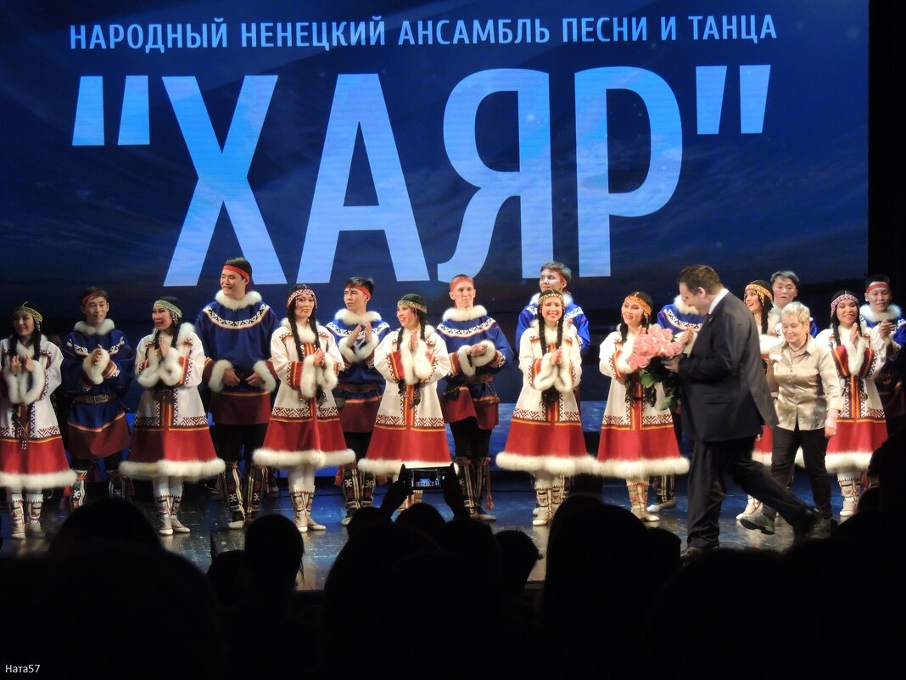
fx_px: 3141
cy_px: 340
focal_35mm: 120
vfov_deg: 12.3
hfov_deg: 16.4
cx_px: 453
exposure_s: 1/125
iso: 800
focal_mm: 21.4
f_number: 4.8
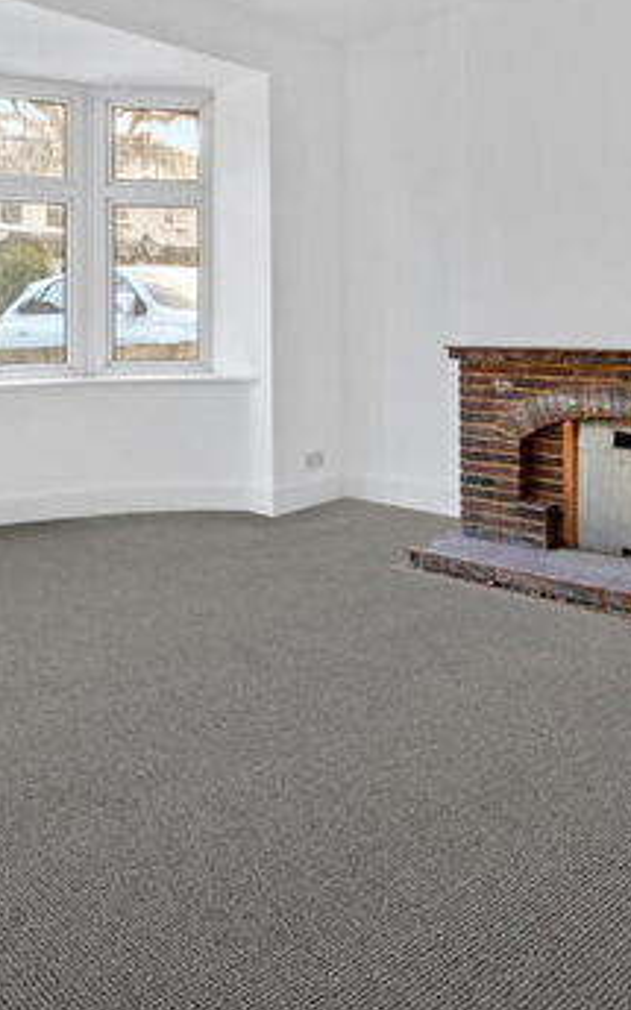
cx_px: 408
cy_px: 335
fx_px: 798
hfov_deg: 42.7
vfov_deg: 63.0
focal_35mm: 29
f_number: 16
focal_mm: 14
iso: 200
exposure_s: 1/2.5
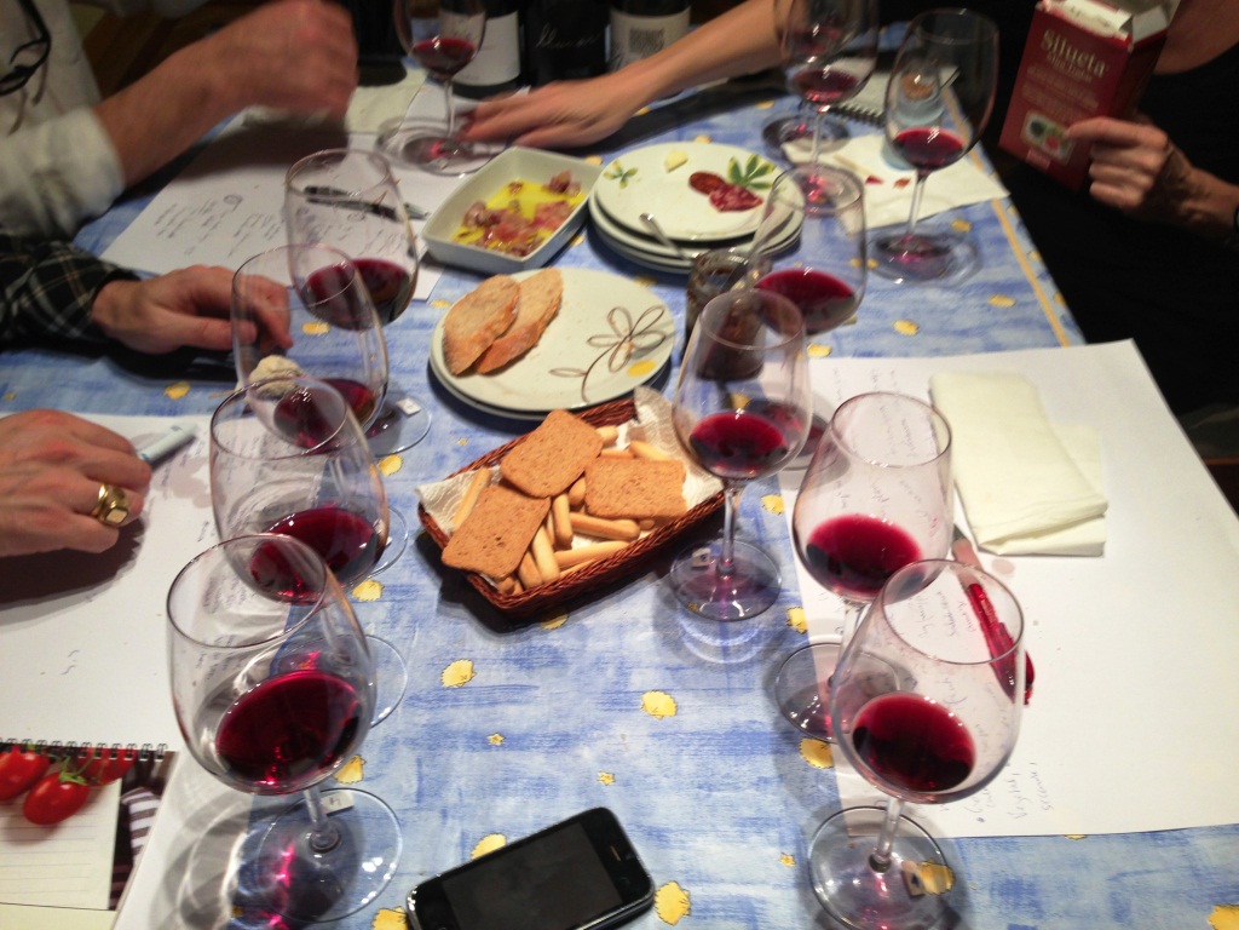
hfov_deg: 55.4
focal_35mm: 33
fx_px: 1181
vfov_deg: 42.9
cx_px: 620
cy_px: 465
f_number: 2.4
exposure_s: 1/40
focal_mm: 4.13
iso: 64
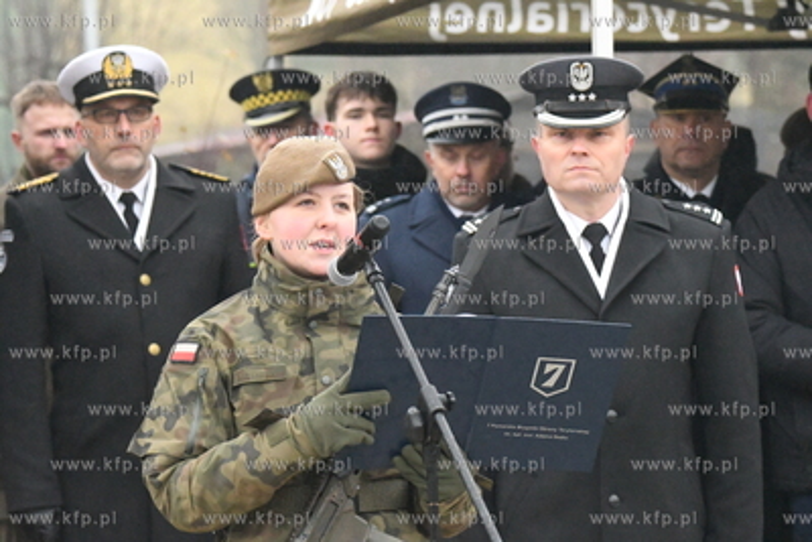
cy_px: 271
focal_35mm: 188
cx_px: 406
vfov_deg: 7.3
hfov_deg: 11.0
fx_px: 4230
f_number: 5.6
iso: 18000
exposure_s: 1/3200
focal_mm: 125
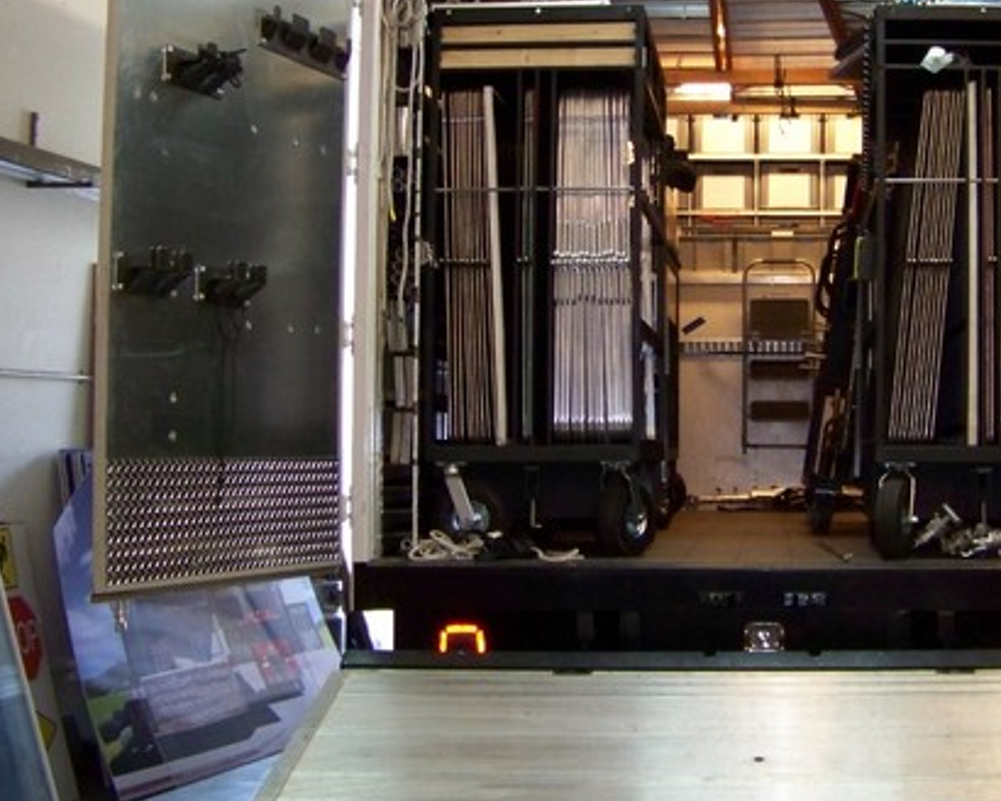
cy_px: 314
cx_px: 808
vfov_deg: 25.3
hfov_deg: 30.6
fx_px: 1778
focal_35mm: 60
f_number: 2.8
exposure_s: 1/30
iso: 200
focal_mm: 5.85
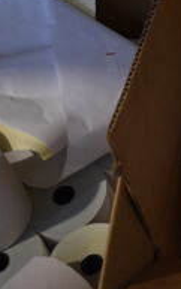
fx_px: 685
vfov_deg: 23.1
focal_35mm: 87
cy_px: 22
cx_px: 371
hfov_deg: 12.9
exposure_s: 1/125
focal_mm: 18
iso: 1250
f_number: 3.5
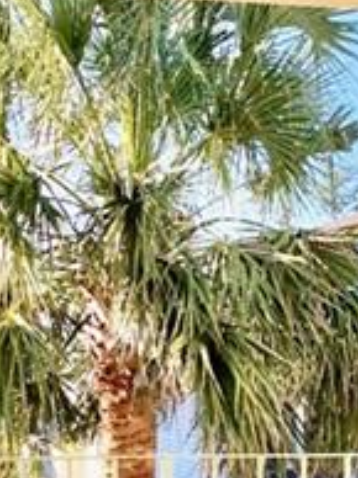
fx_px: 1423
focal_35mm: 103
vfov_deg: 18.8
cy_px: 409
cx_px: 212
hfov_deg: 14.3
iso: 25
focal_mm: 4.25
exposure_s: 1/362
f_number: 1.8
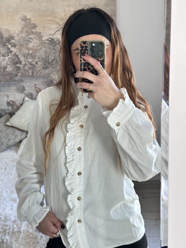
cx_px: 93
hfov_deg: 30.3
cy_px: 124
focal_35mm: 48
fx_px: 344
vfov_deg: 39.7
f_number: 1.78
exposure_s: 1/84
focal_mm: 6.86
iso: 80
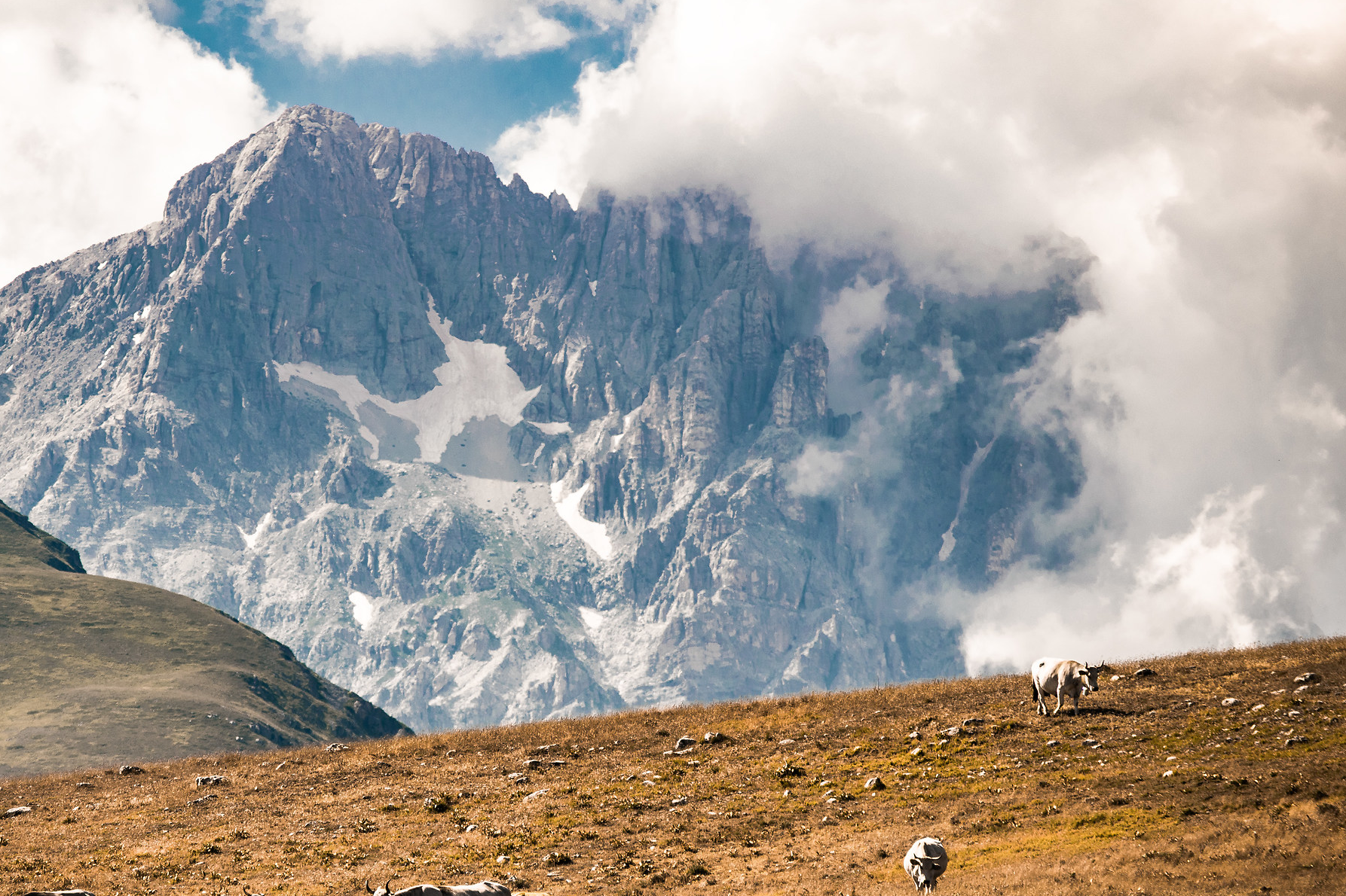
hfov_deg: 6.2
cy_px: 497
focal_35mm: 333
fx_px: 12435
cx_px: 470
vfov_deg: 4.1
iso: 100
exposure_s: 1/800
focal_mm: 165
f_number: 5.3
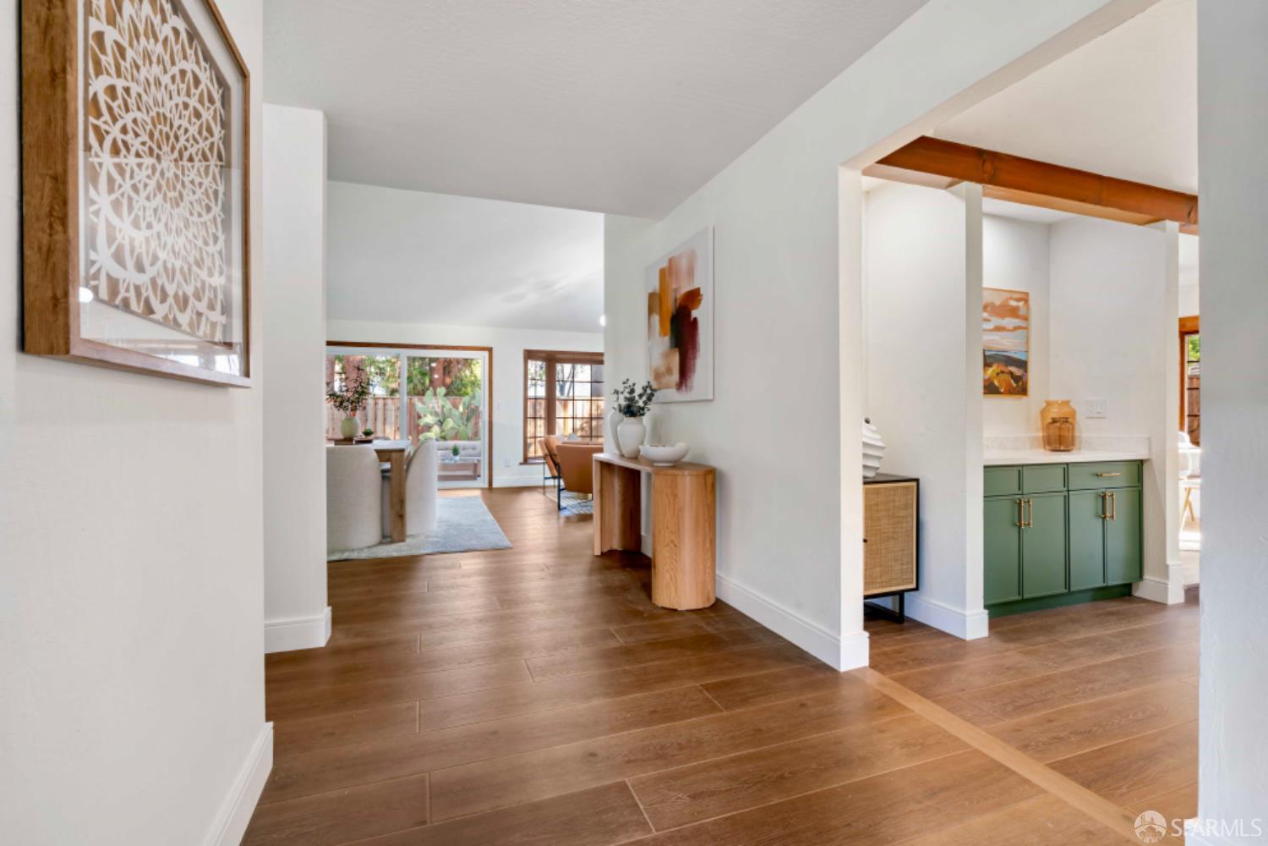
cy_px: 423
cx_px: 634
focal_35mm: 16
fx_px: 564
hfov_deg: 96.7
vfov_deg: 73.7
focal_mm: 16
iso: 250
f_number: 14
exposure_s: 1/1.25
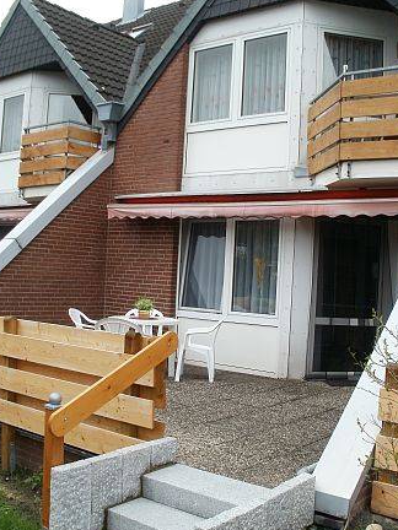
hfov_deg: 36.0
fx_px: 613
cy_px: 272
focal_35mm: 40
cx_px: 203
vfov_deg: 46.8
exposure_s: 1/250
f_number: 5.6
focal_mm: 6.3
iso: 100
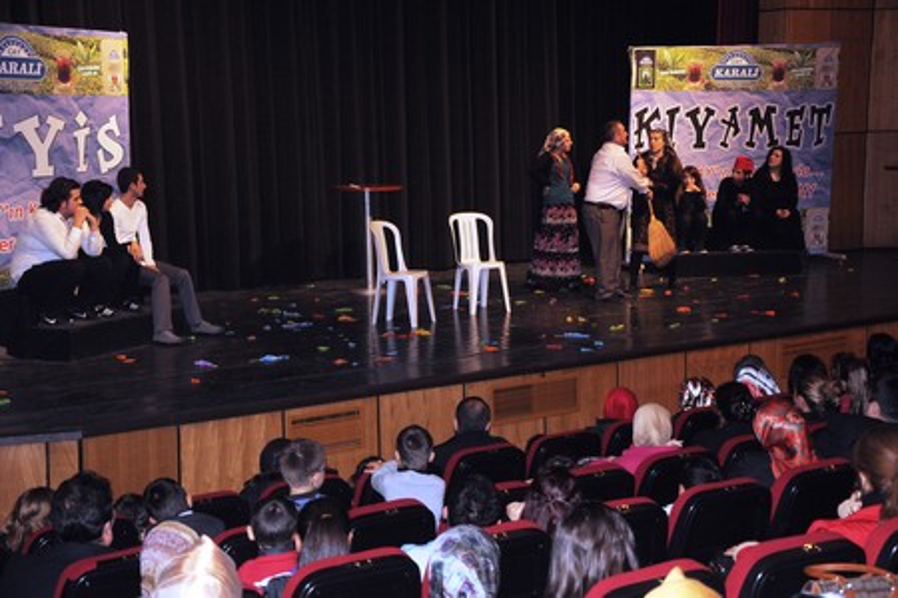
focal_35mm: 60
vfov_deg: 22.6
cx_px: 449
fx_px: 1497
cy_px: 299
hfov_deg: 33.4
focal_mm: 40
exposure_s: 1/60
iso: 400
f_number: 4.5
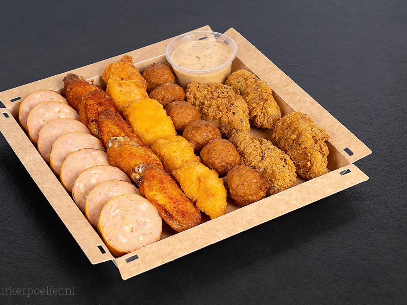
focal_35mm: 69
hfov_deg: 28.1
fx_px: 811
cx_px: 183
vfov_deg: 21.3
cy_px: 153
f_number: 9
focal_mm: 63
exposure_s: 1/160
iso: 100
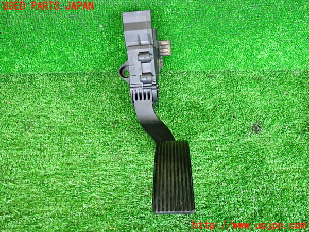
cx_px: 154
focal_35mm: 32
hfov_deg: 56.8
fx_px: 286
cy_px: 116
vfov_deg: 44.2
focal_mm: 5.79
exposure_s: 1/30
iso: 400
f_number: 2.4
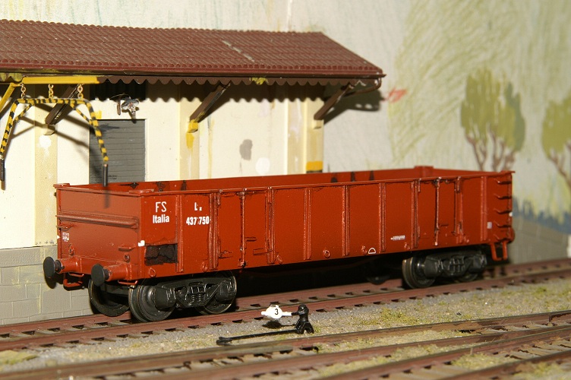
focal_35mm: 112
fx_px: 1783
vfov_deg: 12.2
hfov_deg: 18.2
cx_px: 286
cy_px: 190
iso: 100
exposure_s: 1/125
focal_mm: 75
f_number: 13
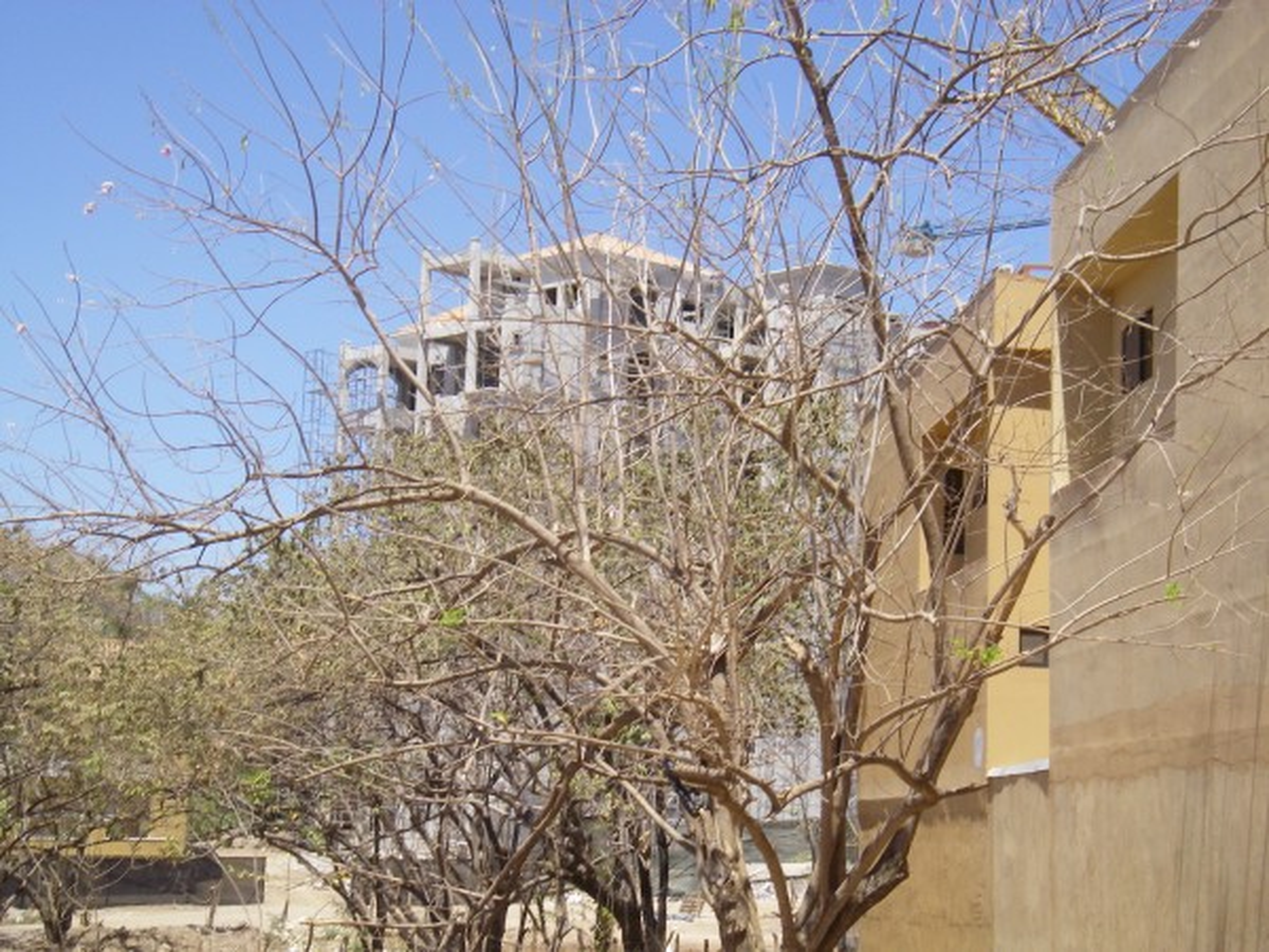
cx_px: 634
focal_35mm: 72
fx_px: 2639
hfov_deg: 27.0
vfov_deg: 20.4
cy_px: 476
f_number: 7.6
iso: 64
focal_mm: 11.9
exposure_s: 1/160
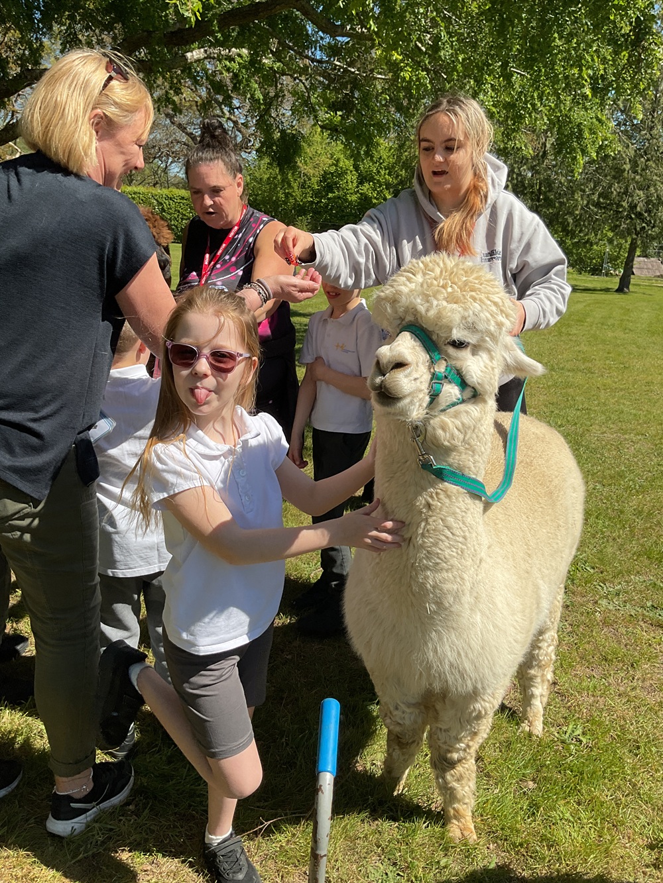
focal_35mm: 29
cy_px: 442
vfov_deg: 61.7
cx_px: 332
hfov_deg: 48.2
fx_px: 740
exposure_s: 1/1730
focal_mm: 3
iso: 16
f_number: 1.8
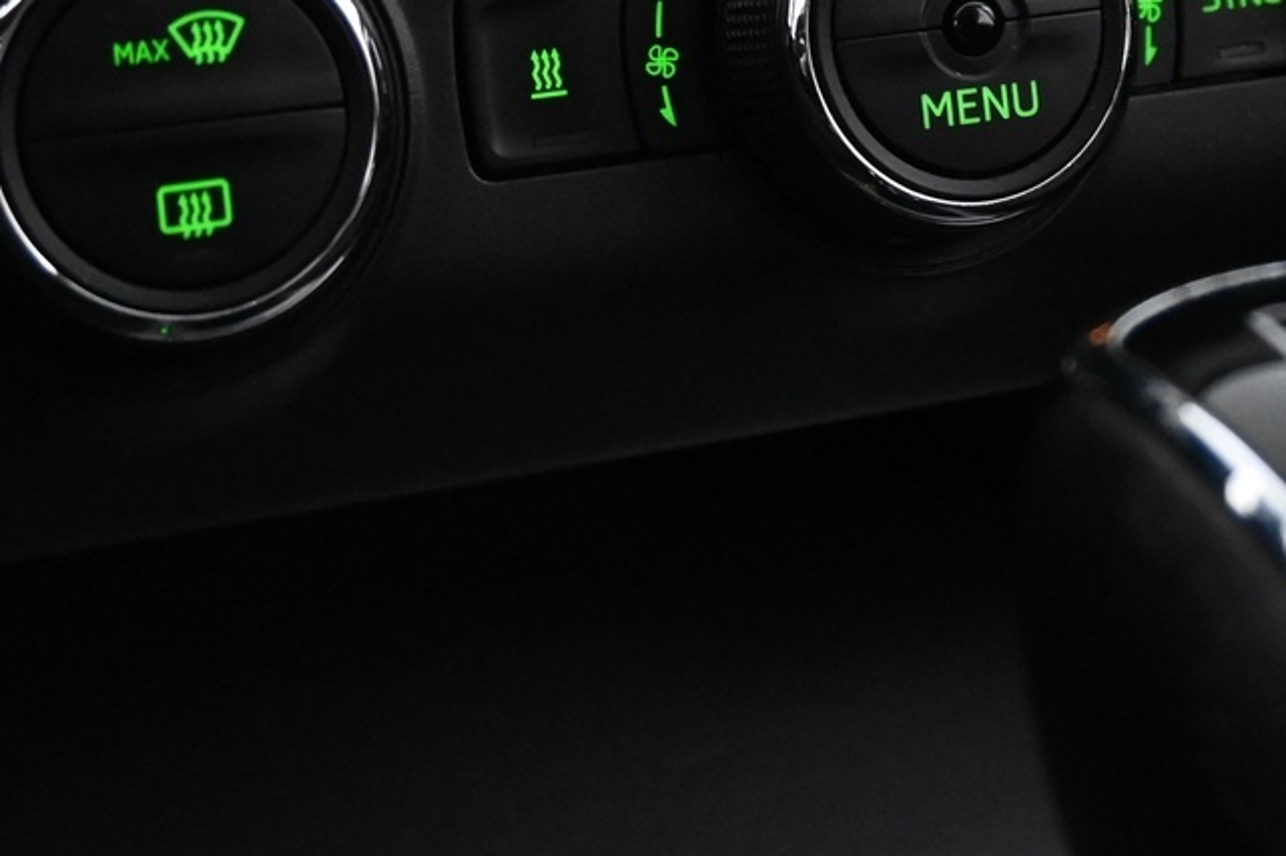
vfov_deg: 14.3
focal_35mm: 93
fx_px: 3317
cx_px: 855
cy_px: -120
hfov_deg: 21.9
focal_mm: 24.5
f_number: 4.2
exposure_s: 1/40
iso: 5000
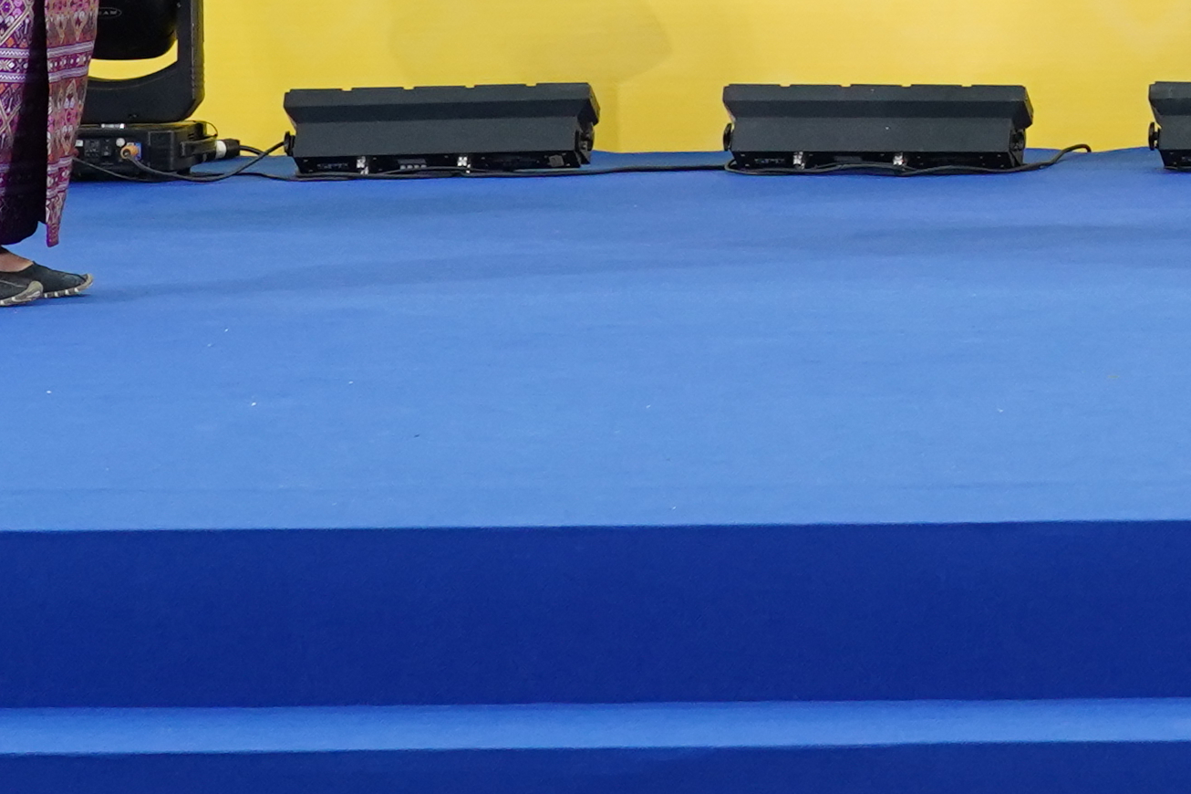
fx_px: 6383
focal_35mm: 193
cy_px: -766
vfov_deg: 6.9
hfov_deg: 10.1
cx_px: 2122
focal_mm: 42
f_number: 5.6
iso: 2000
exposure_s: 1/160
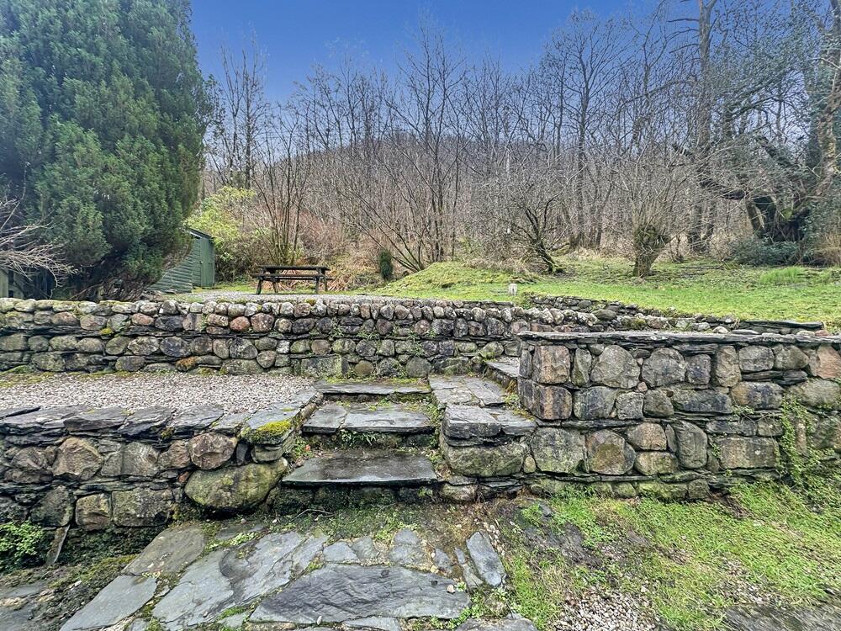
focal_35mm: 14
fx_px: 340
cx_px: 420
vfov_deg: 85.7
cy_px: 316
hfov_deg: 102.1
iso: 40
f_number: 2.2
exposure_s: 1/151
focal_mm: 2.22
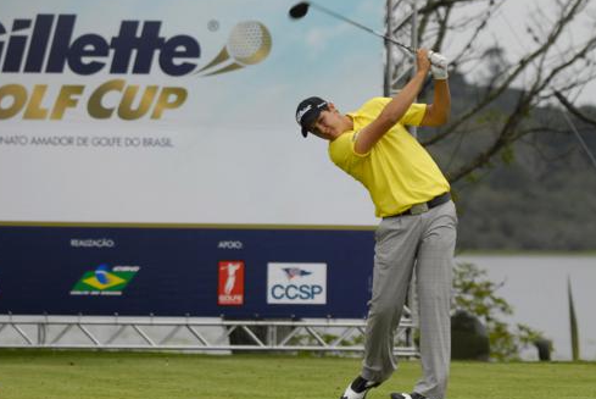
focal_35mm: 208
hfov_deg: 9.9
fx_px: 3447
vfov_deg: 6.6
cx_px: 235
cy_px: 195
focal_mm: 112
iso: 400
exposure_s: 1/400
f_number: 2.8
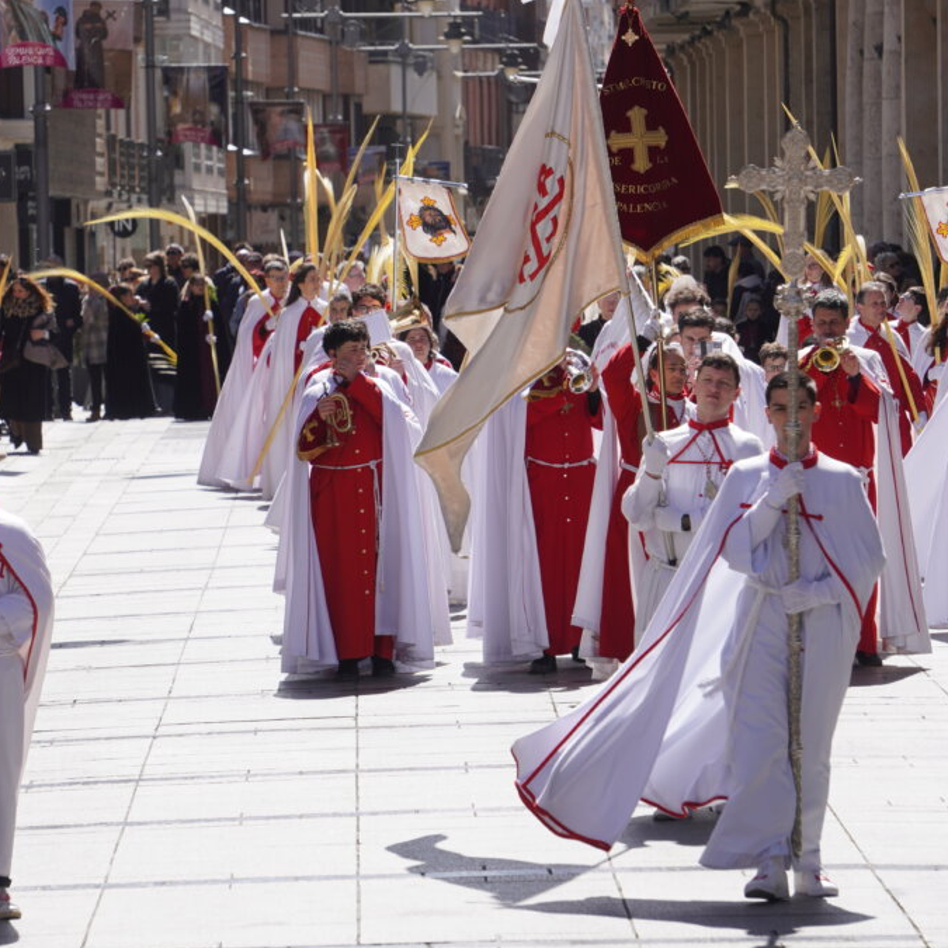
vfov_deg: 5.5
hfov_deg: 5.5
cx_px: 298
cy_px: 394
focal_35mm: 319
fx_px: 9884
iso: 100
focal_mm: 132
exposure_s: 1/320
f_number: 6.3
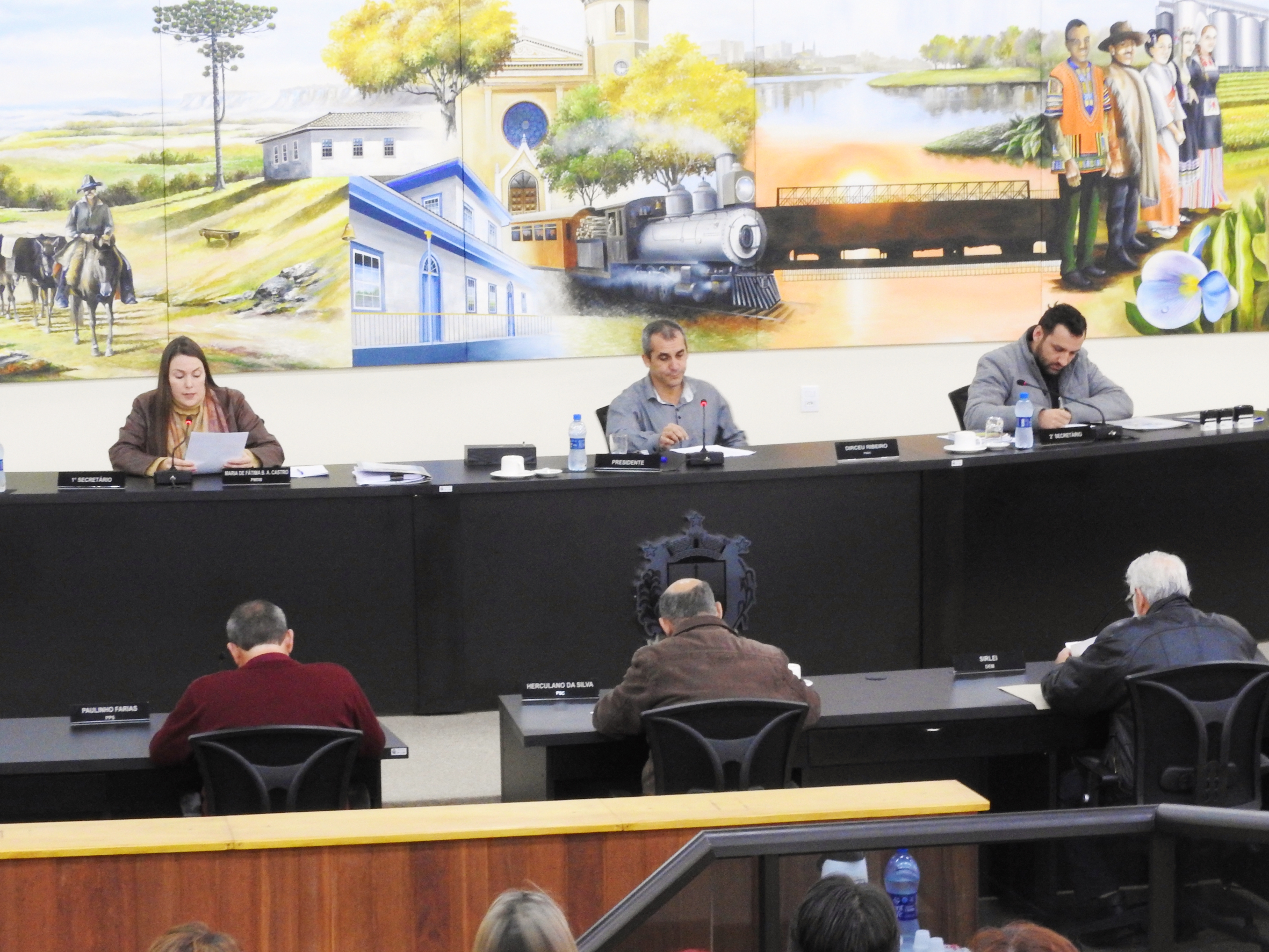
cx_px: 634
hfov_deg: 15.8
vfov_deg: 11.9
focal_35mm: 125
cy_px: 476
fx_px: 4583
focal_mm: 22.4
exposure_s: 1/5
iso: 800
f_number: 8
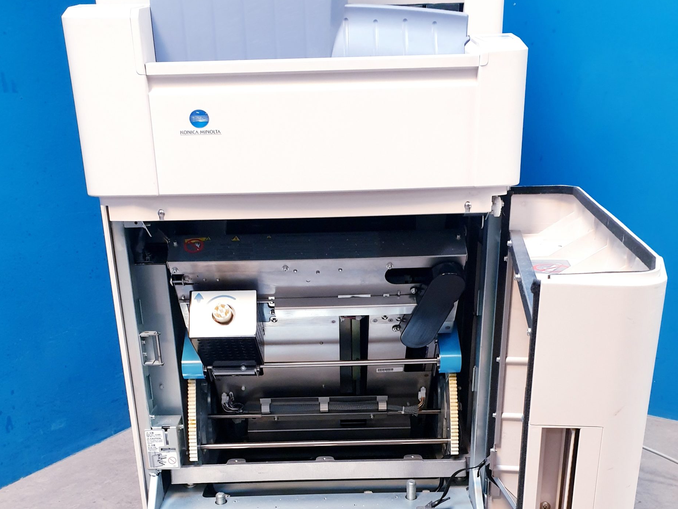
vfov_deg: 38.1
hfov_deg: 51.3
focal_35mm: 36
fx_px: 705
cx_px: 332
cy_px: 412
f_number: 2.4
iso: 400
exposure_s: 1/50
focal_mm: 4.3
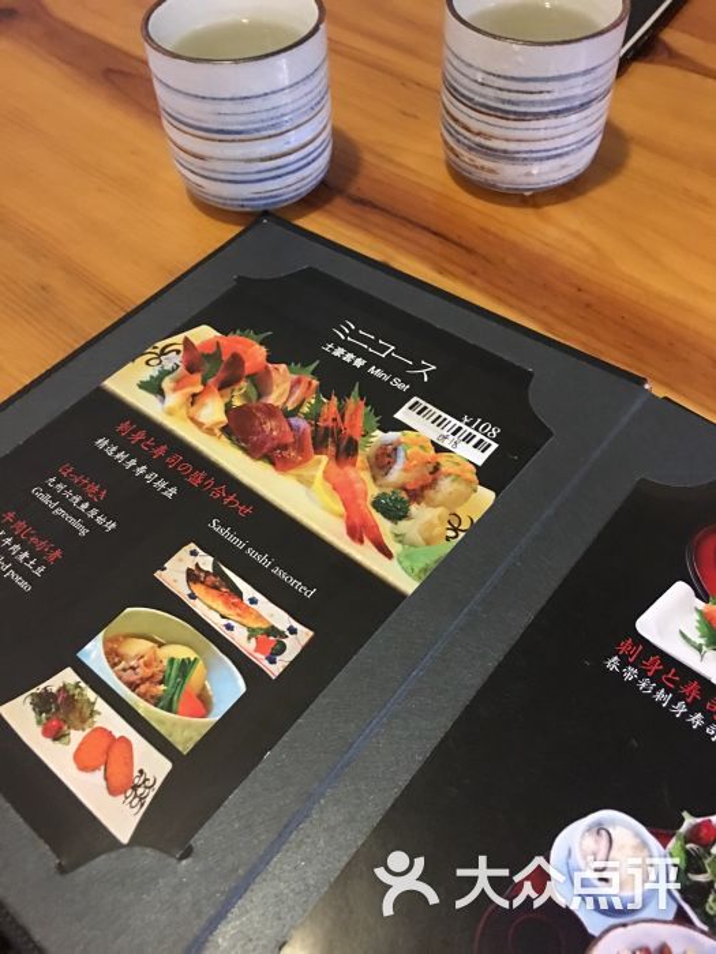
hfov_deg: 48.2
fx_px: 800
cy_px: 477
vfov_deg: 61.7
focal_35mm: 29
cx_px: 358
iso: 200
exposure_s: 1/8
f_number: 2.2
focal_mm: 4.15
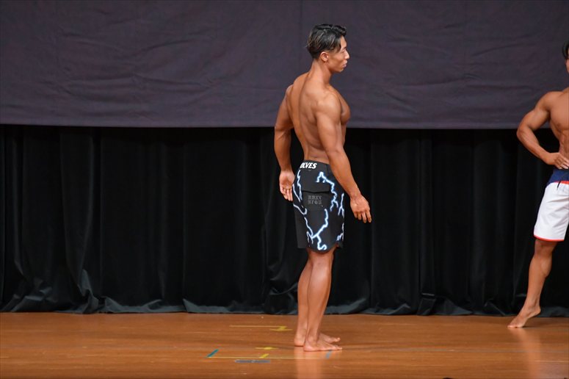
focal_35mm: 285
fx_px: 4502
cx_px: 284
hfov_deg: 7.2
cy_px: 190
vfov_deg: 4.8
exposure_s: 1/400
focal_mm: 190
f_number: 5.6
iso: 5000
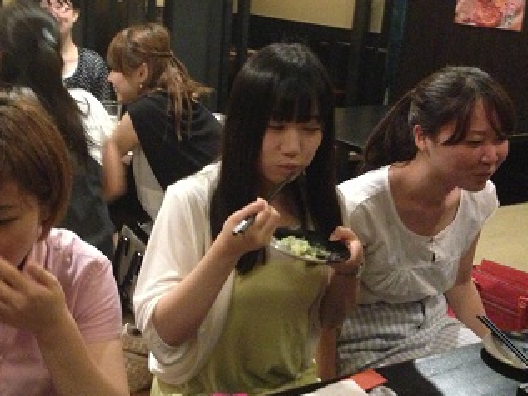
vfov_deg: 28.5
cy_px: 163
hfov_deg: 36.8
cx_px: 147
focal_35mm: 51
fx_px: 778
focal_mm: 4.13
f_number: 2.4
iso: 800
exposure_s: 1/15
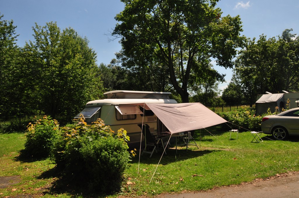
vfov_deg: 43.5
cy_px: 99
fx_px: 249
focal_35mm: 30
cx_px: 150
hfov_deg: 62.0
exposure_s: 1/400
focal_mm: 20
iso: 400
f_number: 10
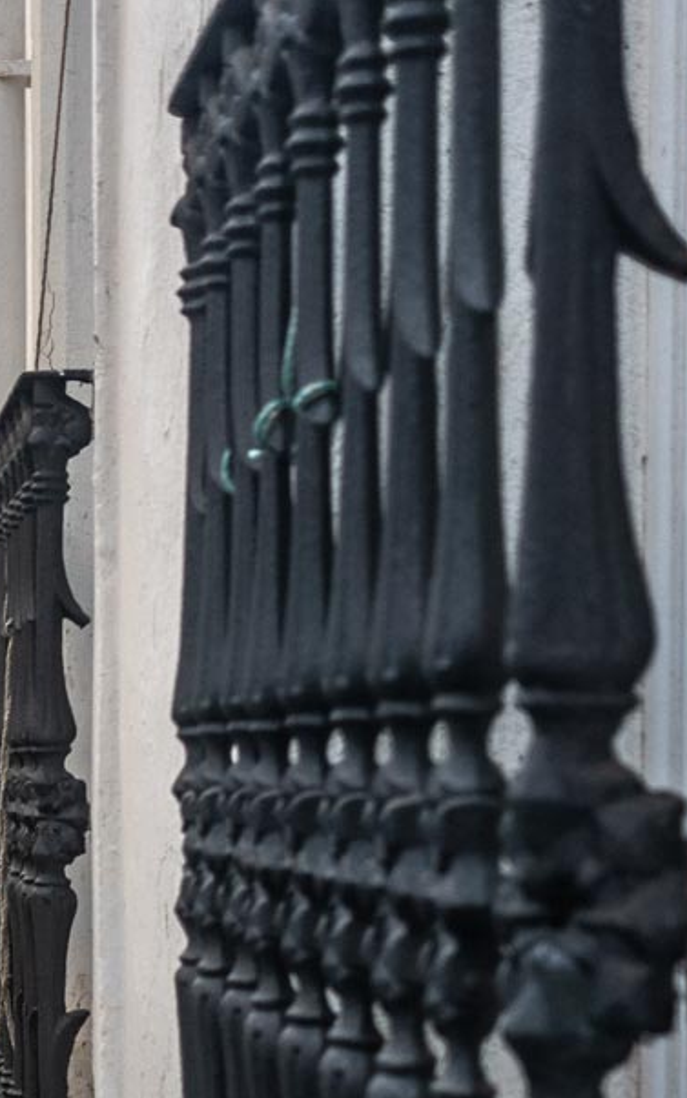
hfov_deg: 10.0
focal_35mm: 129
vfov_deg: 15.9
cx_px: -109
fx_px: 3864
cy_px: 1103
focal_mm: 19.29
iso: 160
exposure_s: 1/125
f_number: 4
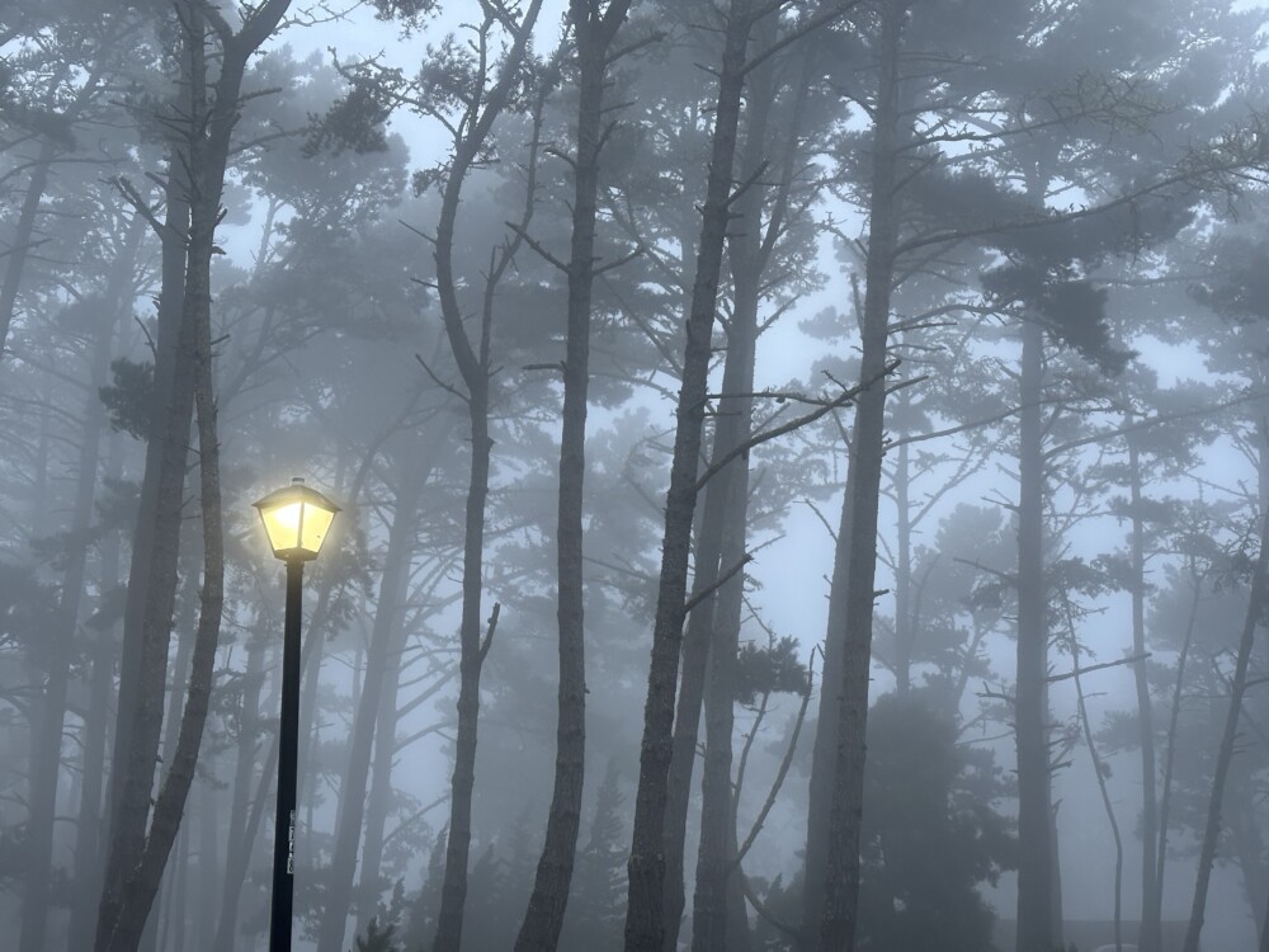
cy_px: 476
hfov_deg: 39.7
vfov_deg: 30.3
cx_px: 634
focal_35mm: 48
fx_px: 1760
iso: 80
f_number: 1.78
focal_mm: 6.86
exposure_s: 1/71
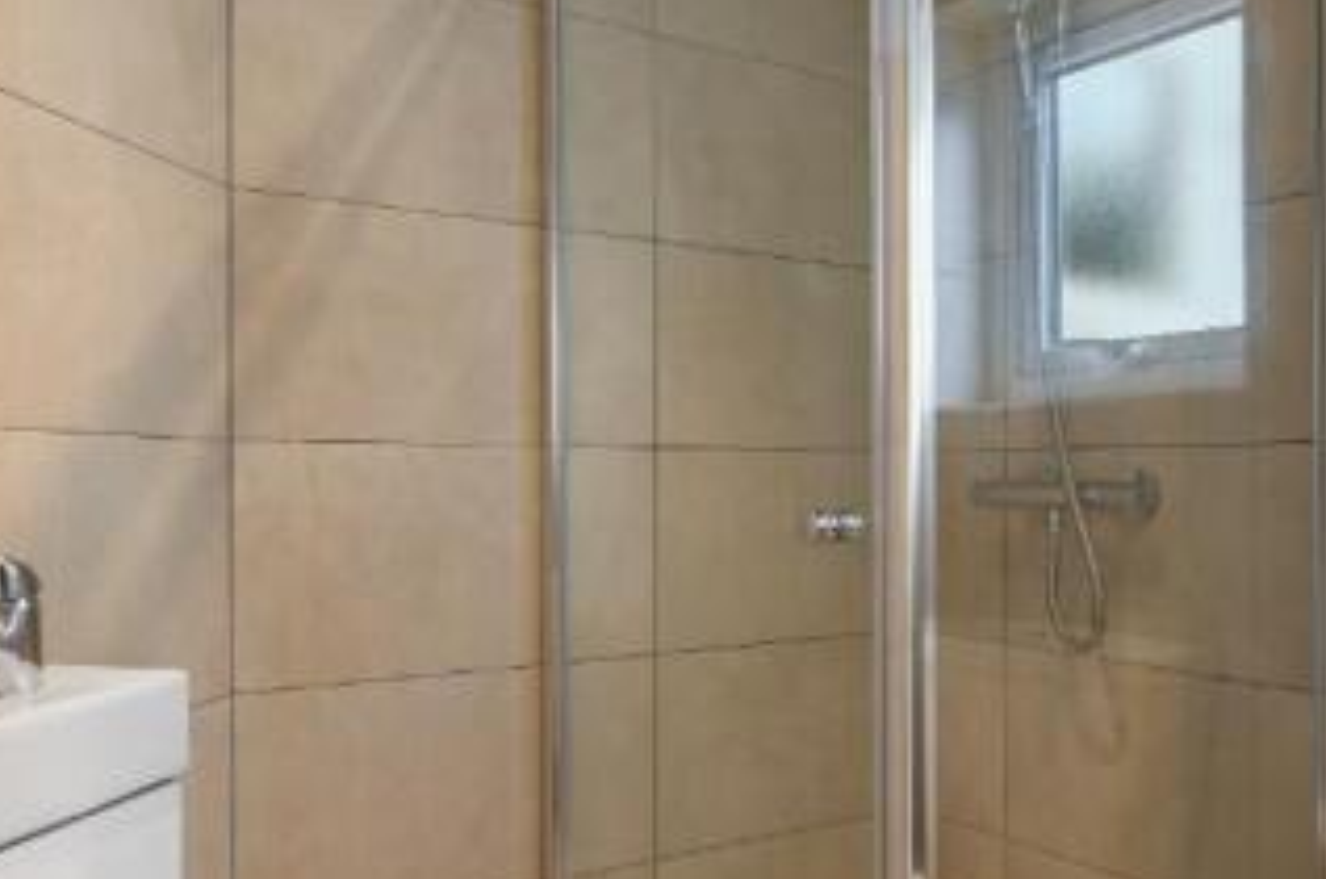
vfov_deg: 44.8
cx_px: 607
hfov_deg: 63.7
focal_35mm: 29
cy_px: 440
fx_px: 1066
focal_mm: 14
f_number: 8
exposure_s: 1
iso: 400
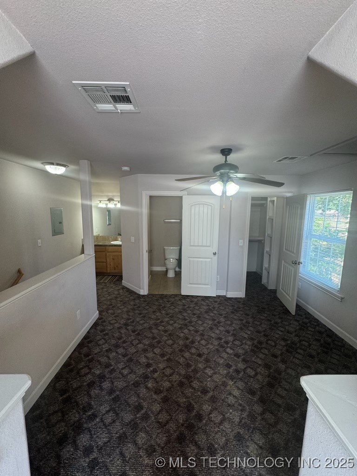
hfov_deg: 85.7
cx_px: 178
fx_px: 193
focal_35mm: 14
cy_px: 238
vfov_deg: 102.1
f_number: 2.2
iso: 125
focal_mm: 2.22
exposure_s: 1/120
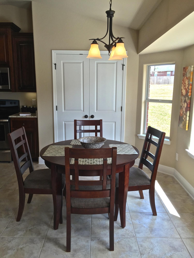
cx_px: 97
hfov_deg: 48.2
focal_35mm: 29
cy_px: 129
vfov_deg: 61.7
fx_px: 217
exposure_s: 1/144
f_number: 2.2
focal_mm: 4.15
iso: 32
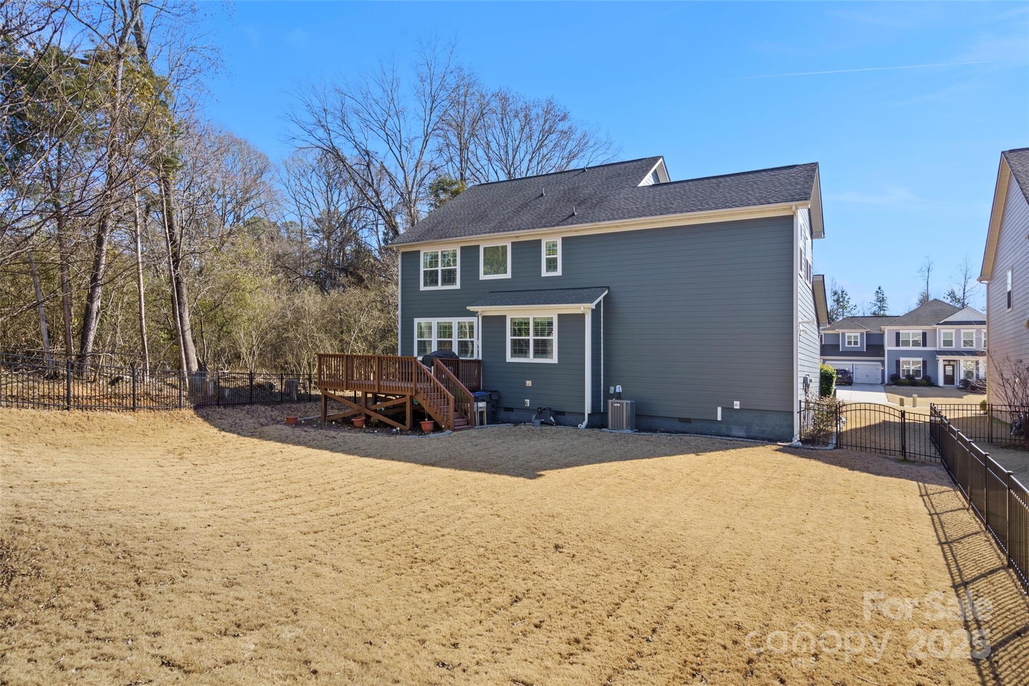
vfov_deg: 61.9
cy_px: 343
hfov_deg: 84.0
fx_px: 572
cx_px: 514
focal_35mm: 20
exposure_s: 1/350
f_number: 8
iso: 400
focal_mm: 20
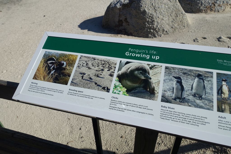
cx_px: 116
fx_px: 154
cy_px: 77
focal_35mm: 24
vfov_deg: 53.1
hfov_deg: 73.7
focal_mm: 8.8
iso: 125
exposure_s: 1/250
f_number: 4
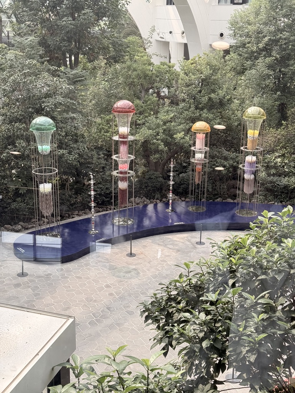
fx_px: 545
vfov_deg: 39.7
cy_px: 196
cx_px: 148
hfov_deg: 30.3
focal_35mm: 48
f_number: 1.78
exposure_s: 1/837
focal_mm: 6.76
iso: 80
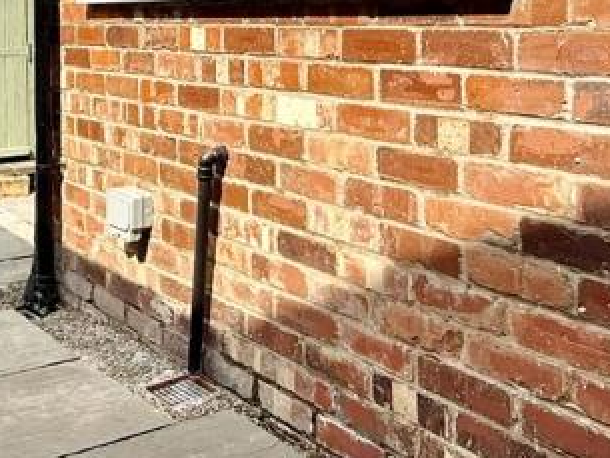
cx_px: 170
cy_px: 46
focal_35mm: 47
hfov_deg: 39.6
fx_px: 829
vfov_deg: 29.6
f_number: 2.2
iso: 50
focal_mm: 2.22
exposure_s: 1/1534
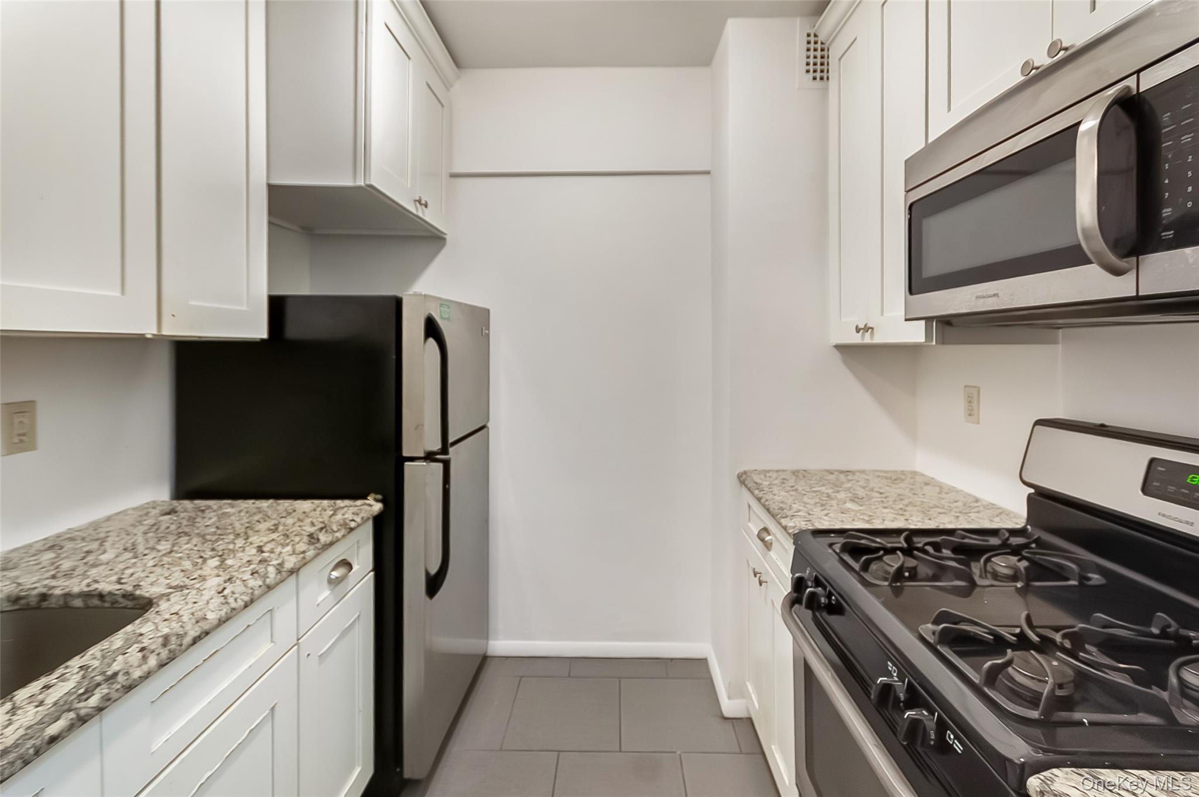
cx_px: 600
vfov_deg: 77.2
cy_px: 398
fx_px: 499
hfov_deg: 100.4
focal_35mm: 15
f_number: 4
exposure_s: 1/30
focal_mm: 10
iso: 720
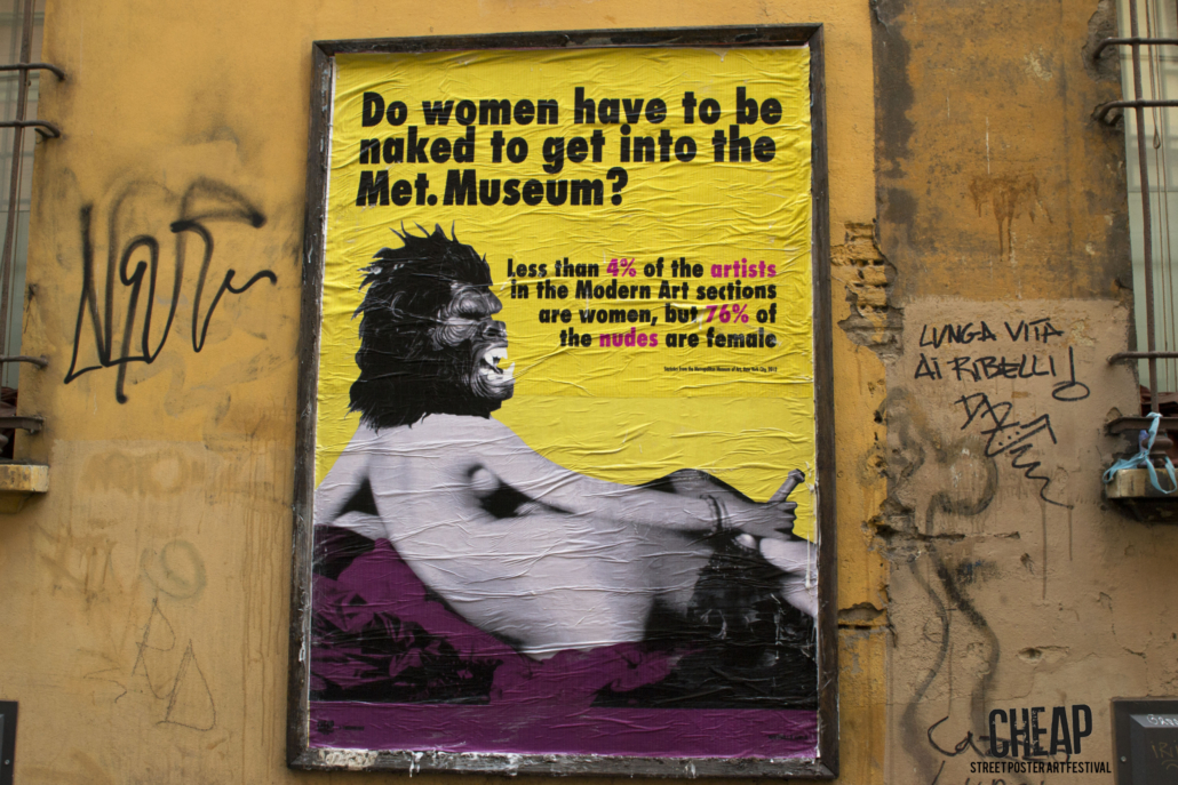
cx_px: 589
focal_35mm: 36
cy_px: 392
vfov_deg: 36.9
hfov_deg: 53.1
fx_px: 1178
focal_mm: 24
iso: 400
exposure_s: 1/250
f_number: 5
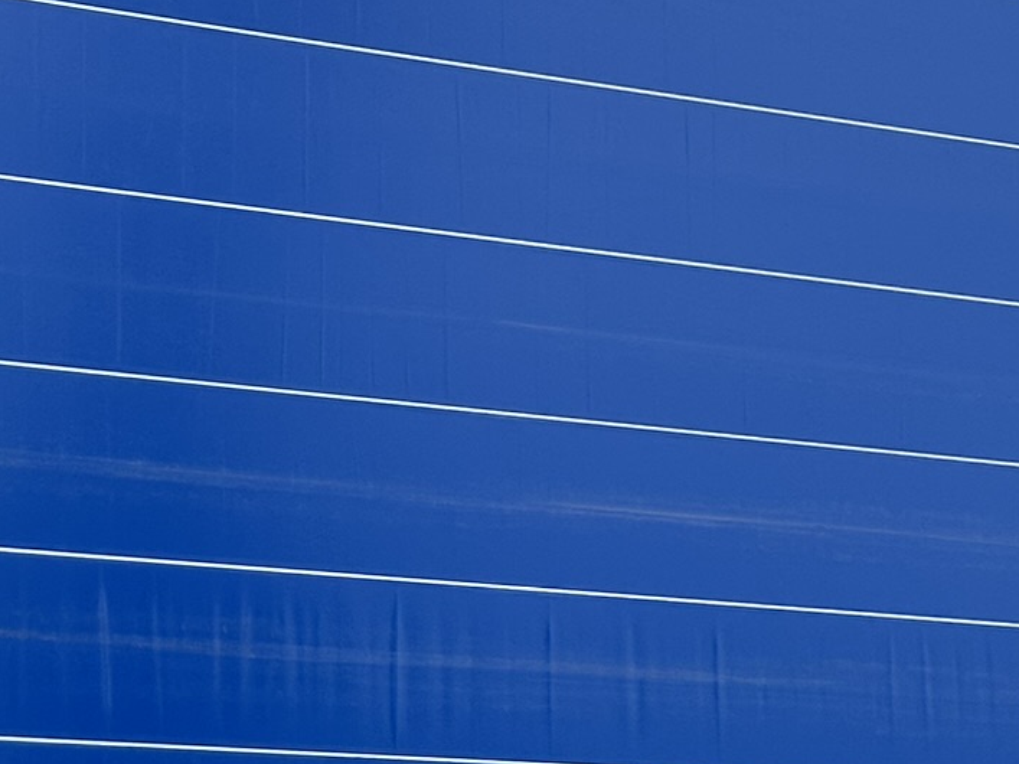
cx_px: 525
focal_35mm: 139
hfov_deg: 14.2
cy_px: 569
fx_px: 4091
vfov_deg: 10.6
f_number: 1.78
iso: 64
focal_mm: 6.86
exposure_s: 1/180
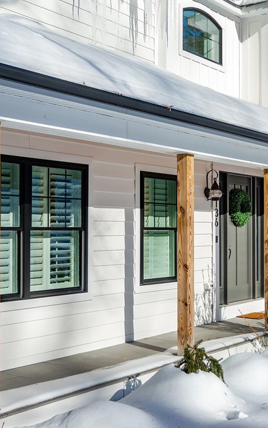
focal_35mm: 57
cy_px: 211
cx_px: 193
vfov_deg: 35.7
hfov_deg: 22.6
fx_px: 666
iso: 100
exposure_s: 1/400
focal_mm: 35
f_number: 6.3
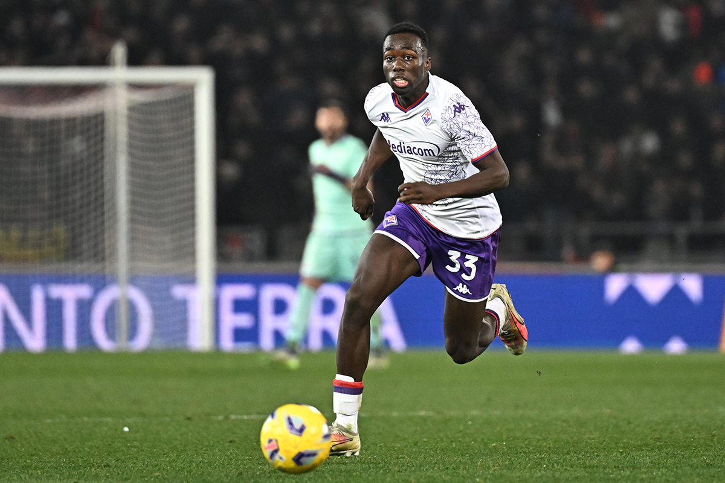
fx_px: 6444
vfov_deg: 4.3
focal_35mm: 320
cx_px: 362
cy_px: 242
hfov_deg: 6.4
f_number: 4
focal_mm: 320
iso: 5000
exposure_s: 1/1600
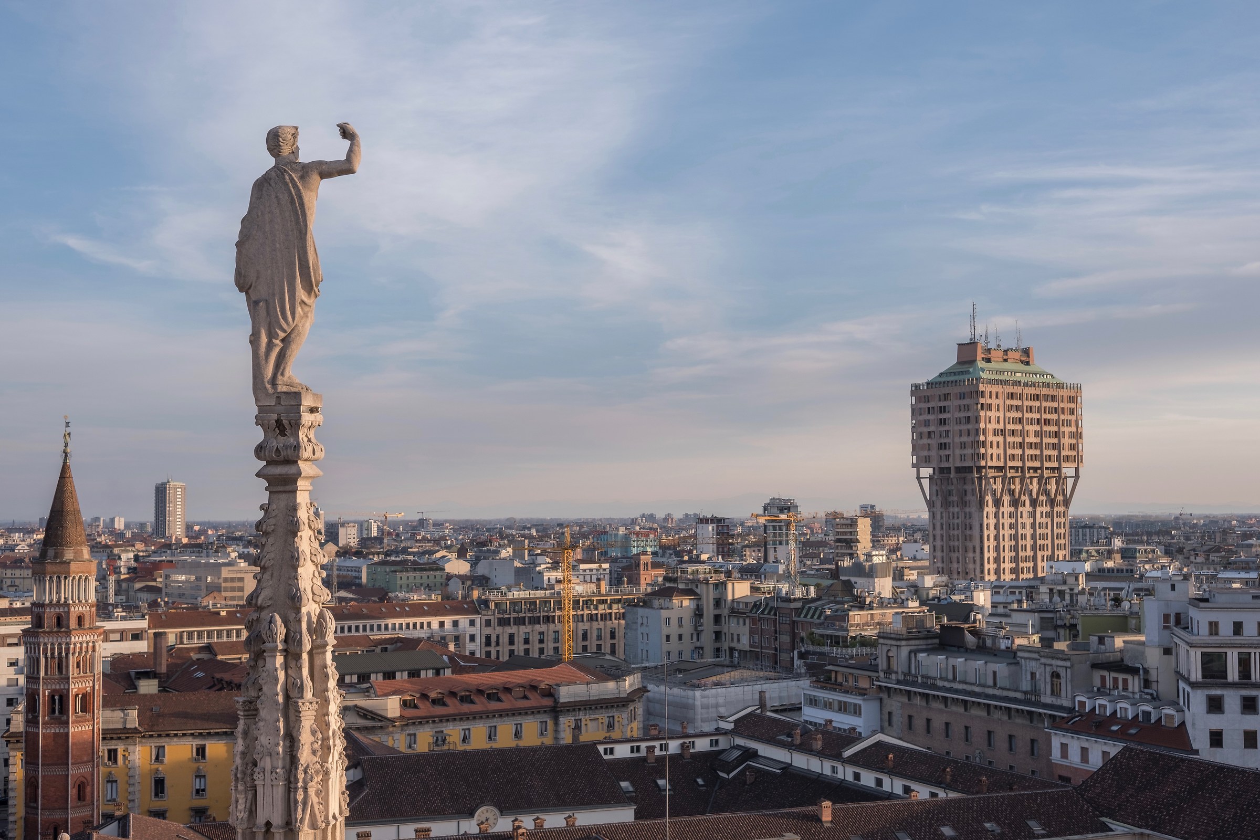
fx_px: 1435
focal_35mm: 41
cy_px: 420
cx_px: 630
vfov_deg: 32.6
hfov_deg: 47.4
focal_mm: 27
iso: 100
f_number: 7.1
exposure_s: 1/125
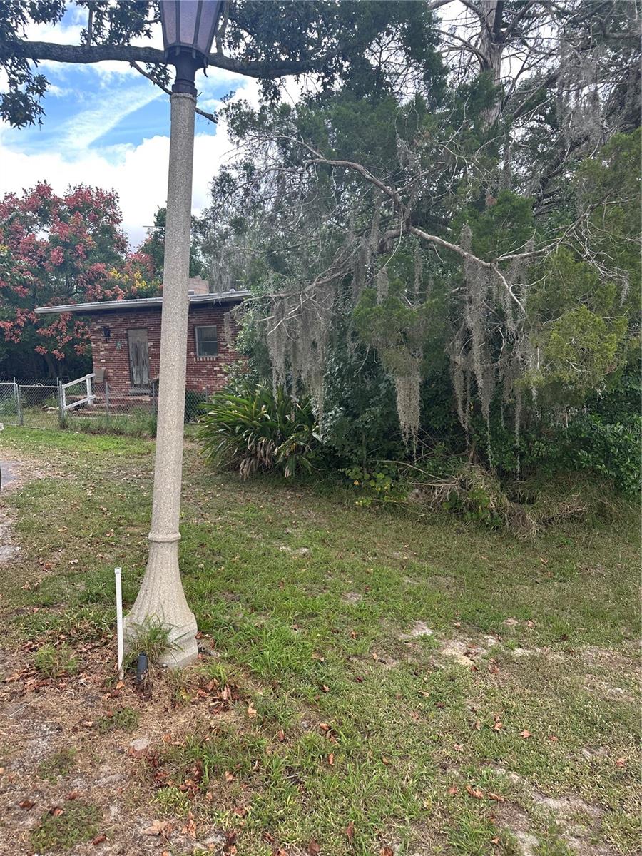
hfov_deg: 56.8
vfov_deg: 71.6
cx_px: 321
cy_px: 428
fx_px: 593
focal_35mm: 24
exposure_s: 1/471
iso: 80
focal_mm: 6.86
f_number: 1.78
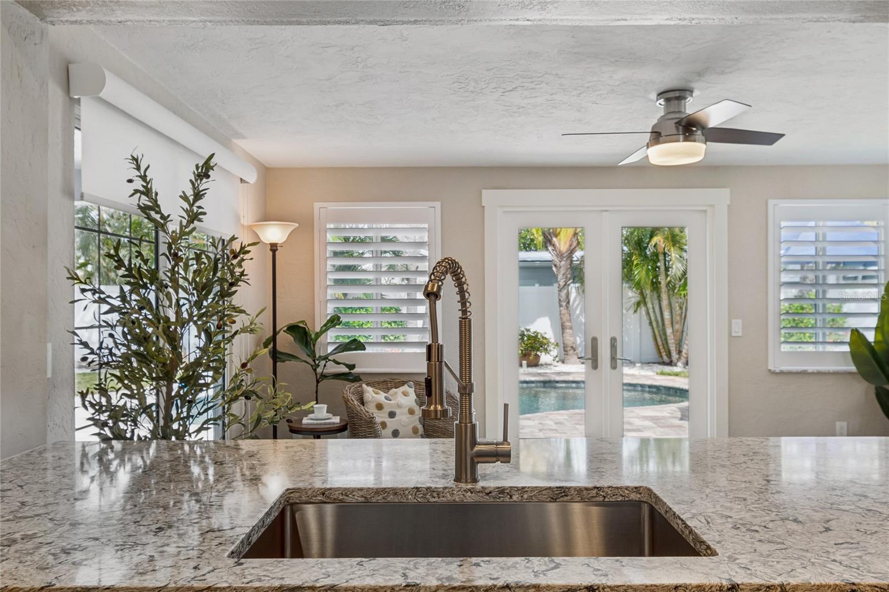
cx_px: 444
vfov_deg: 43.6
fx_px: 741
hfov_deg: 61.9
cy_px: 296
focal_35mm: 30
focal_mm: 20
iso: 100
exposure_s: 1/4
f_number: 7.1
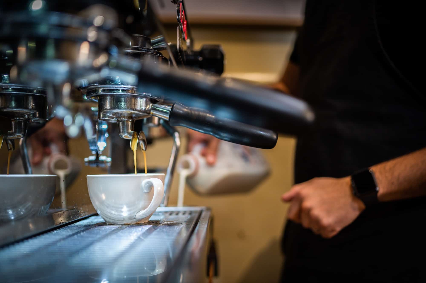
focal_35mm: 35
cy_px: 142
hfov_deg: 54.5
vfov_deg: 37.8
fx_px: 414
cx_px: 213
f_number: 1.8
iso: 1000
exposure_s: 1/250
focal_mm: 35
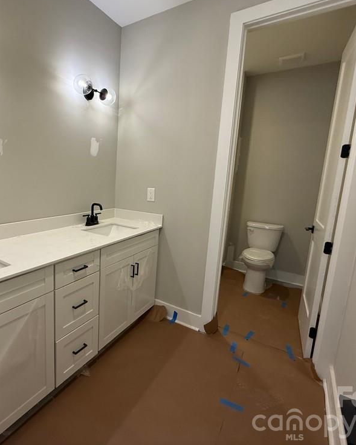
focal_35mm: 19
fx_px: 250
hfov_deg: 69.2
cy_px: 213
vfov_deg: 83.2
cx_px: 125
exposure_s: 1/120
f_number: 2.2
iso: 250
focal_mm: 2.22
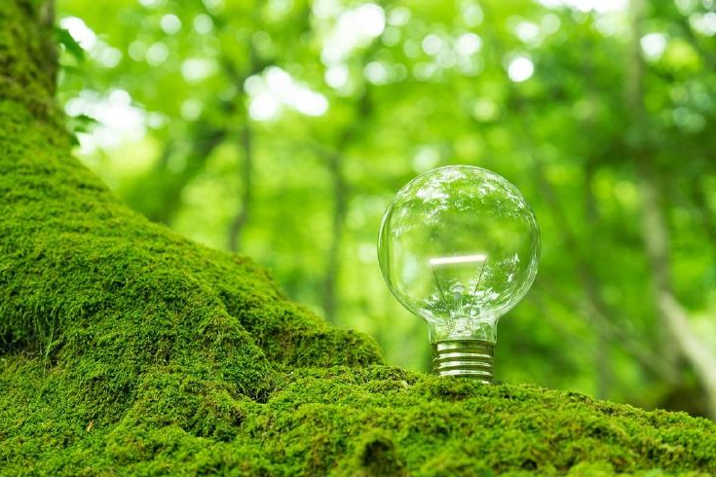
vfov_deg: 27.5
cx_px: 353
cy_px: 242
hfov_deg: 40.3
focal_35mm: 49
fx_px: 974
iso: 320
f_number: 5.6
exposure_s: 1/15
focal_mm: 48
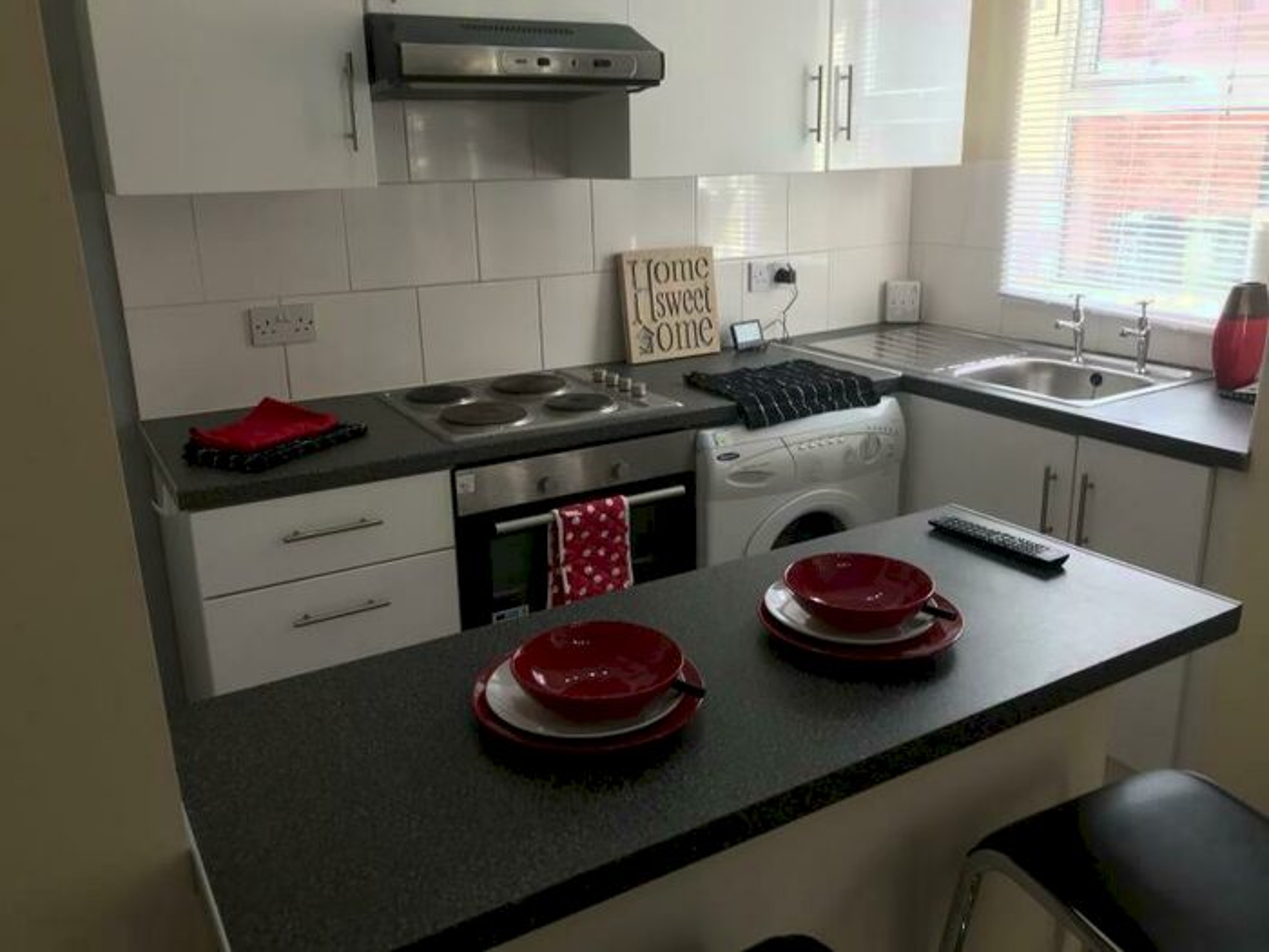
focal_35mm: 28
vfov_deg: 49.7
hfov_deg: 63.4
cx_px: 634
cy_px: 476
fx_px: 1026
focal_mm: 3.99
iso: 40
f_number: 1.8
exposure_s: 1/100
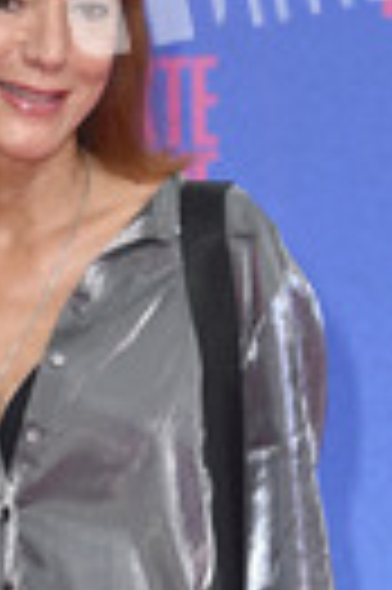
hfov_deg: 3.3
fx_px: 6763
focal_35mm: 413
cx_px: -126
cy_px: 626
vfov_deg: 5.0
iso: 250
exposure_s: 1/250
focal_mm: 135
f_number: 7.1
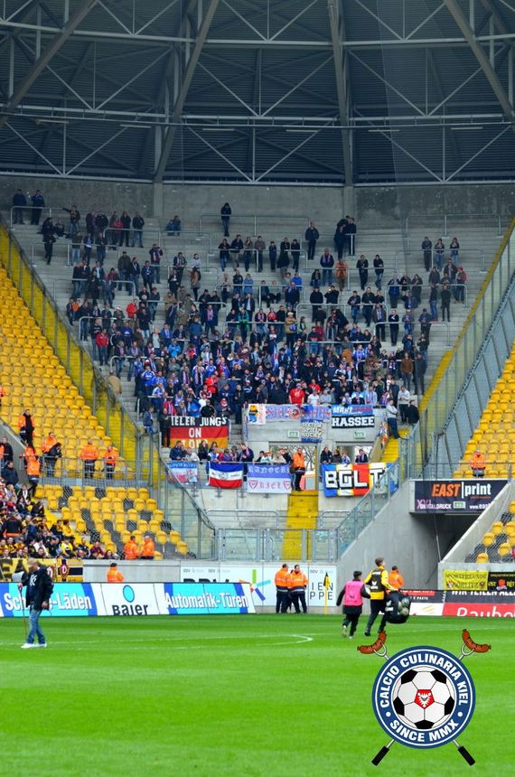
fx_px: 2262
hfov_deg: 13.0
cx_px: 258
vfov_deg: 19.5
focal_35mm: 105
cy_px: 388
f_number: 4
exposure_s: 1/1000
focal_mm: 70
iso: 450
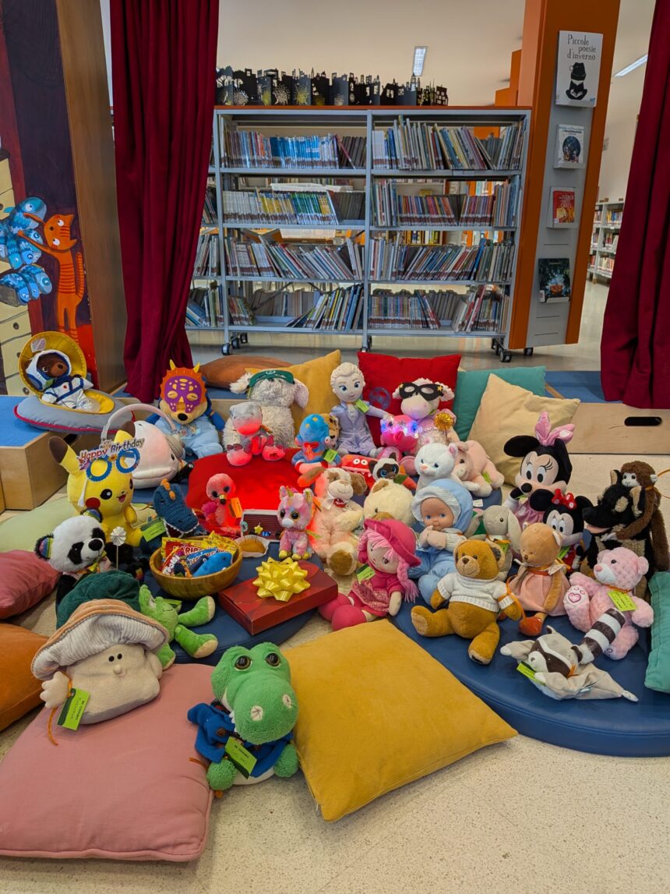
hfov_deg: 56.8
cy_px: 447
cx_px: 335
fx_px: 619
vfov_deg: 71.6
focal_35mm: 24
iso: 27
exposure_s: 1/120
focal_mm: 4.53
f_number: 1.7
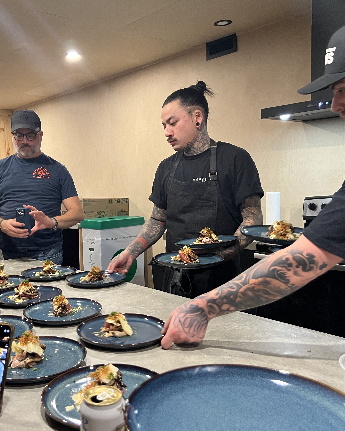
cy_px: 216
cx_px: 111
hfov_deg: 42.7
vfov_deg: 52.8
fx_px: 434
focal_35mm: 34
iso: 500
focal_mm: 5.7
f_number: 1.5
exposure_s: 1/60
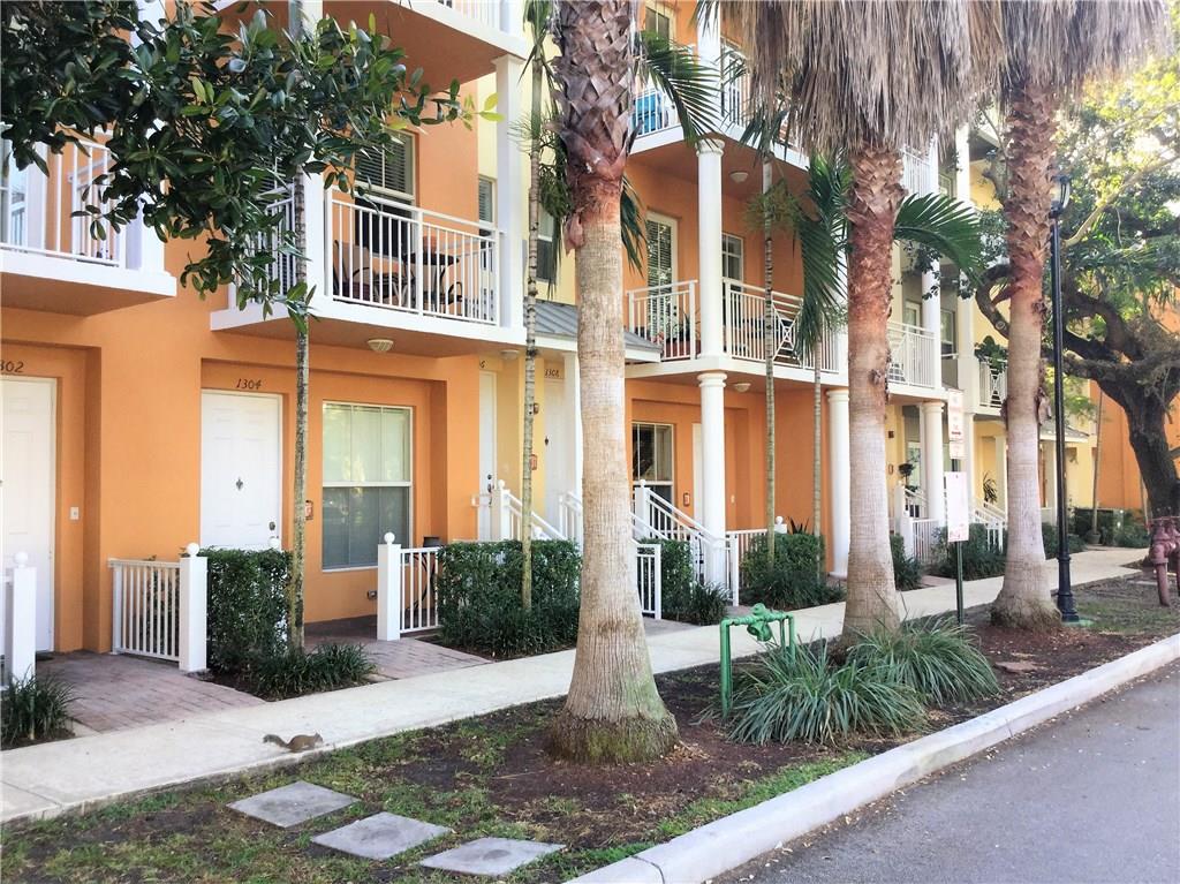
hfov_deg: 58.4
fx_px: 1056
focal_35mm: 31
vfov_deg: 45.4
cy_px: 442
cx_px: 590
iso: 40
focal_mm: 3.3
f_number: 2.4
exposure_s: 1/120
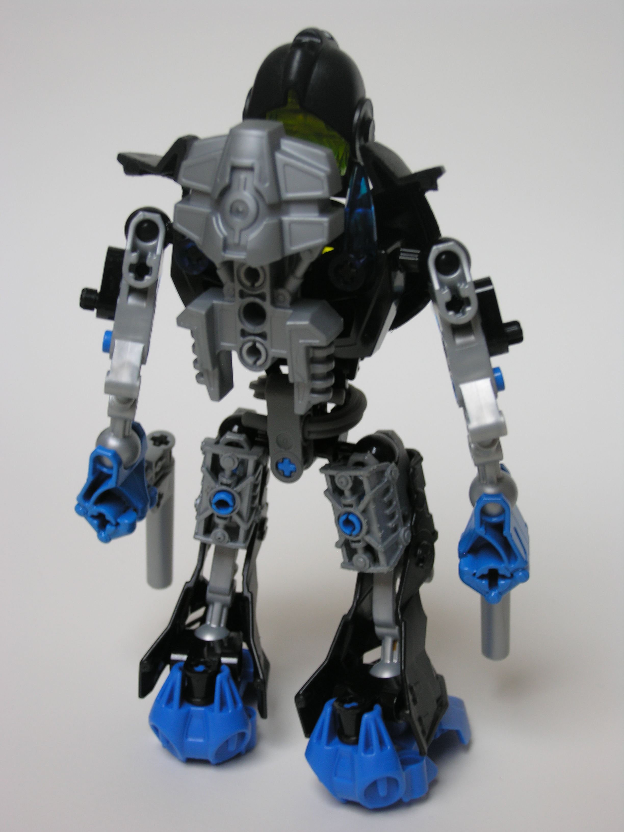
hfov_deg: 26.1
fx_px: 1346
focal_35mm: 56
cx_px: 312
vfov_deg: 34.3
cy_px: 416
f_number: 3.8
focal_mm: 14.2
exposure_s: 1/4.1
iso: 50
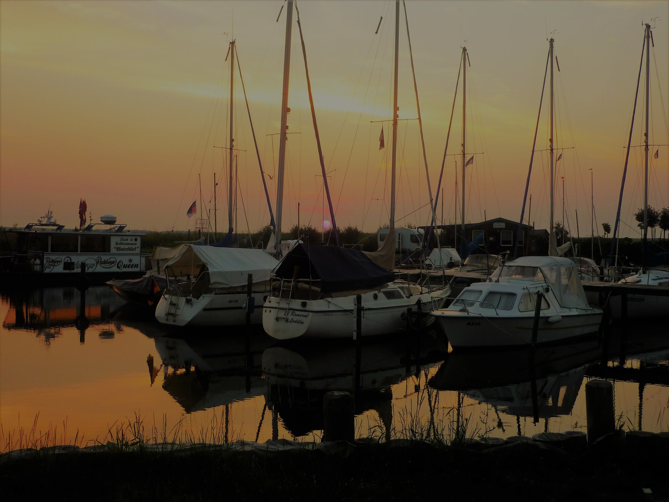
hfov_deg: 44.8
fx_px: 812
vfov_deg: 34.3
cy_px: 251
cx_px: 334
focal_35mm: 42
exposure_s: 1/160
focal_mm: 6.9
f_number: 3
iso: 80
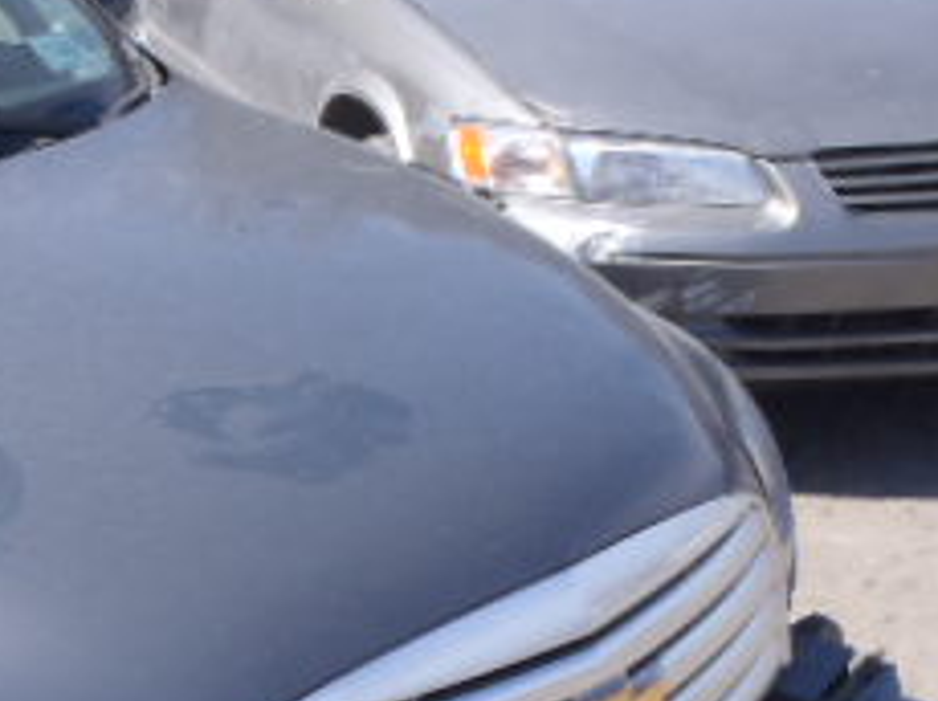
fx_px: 2111
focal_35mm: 78
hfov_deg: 23.1
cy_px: 558
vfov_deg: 18.7
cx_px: -159
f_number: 4.5
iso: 80
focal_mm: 5
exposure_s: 1/320
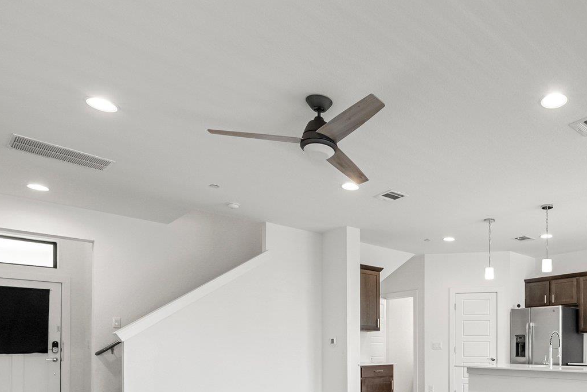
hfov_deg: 61.6
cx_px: 443
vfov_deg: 42.7
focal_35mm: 28
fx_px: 457
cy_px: 349
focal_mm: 14
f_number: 11
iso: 800
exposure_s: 1/3
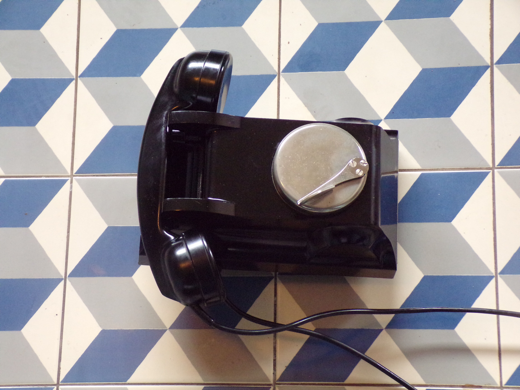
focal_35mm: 74
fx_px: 1112
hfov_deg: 26.3
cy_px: 195
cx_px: 260
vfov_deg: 19.9
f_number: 3.9
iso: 647
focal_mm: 13.3
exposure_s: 1/50
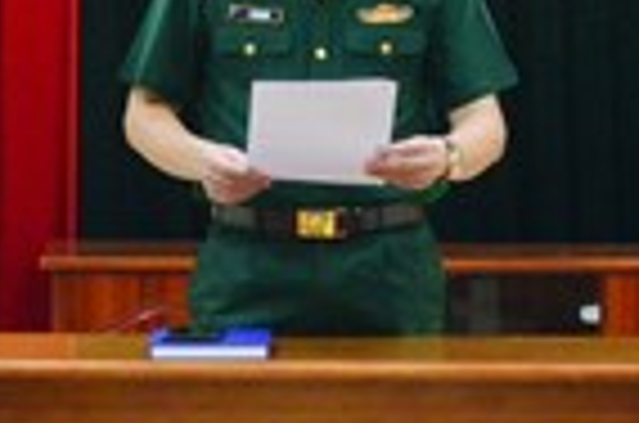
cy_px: -36
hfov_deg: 7.4
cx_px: 162
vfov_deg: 4.9
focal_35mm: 279
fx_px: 4935
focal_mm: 35
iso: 800
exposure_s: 1/40
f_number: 6.3
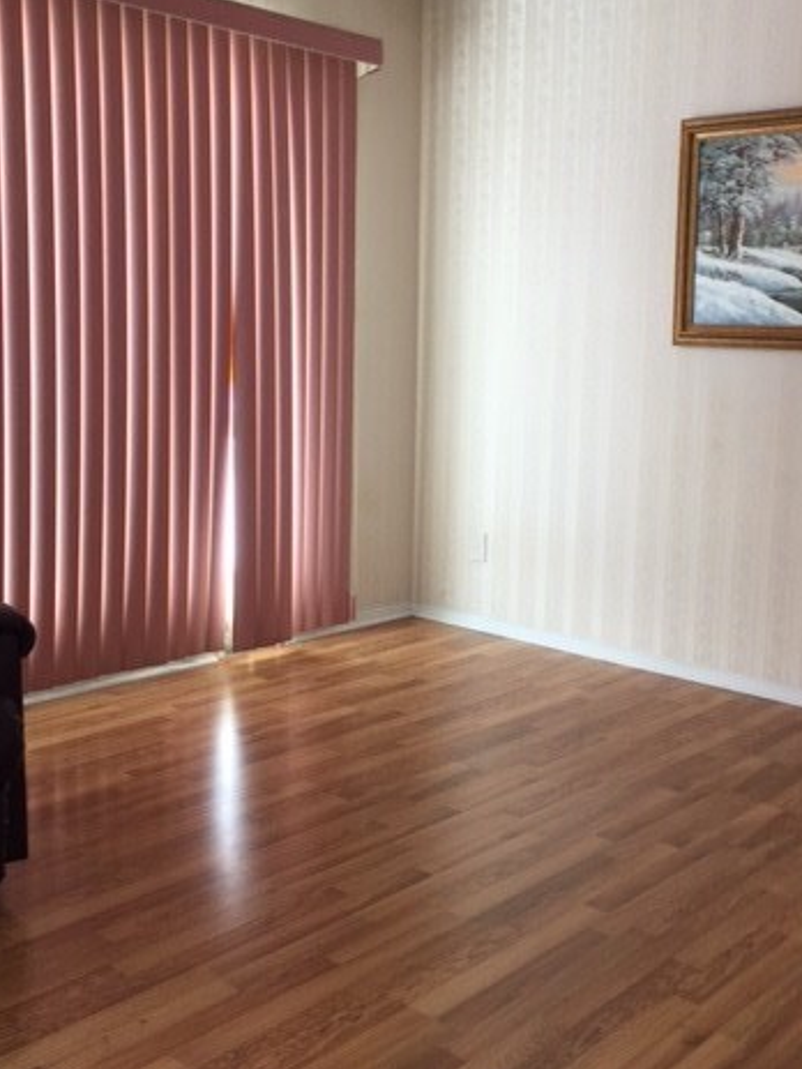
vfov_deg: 46.7
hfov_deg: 35.7
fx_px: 1236
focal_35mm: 40
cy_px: 470
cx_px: 525
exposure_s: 1/30
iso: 40
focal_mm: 4.15
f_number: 2.2
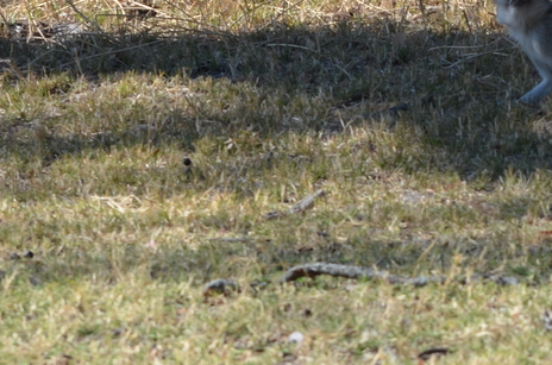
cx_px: 629
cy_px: -31
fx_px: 5446
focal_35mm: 356
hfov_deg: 5.8
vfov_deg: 3.8
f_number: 8
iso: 160
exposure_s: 1/250
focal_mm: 86
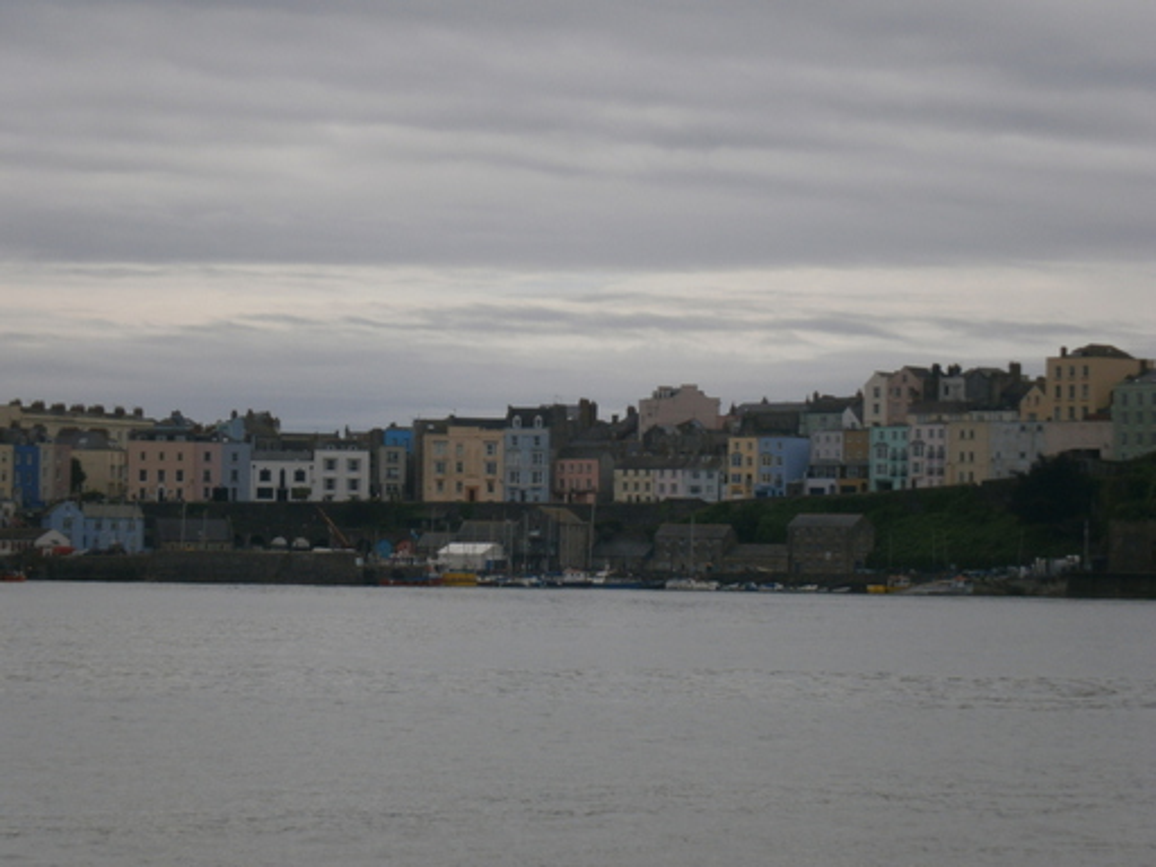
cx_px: 578
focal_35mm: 130
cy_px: 434
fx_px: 4341
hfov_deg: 15.2
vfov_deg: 11.4
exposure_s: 1/640
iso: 80
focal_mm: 23.5
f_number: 6.5
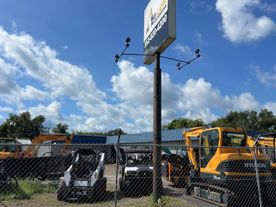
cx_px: 146
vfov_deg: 48.2
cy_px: 95
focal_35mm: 29
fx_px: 231
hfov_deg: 61.6
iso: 32
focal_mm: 4.2
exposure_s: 1/5291
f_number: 1.6
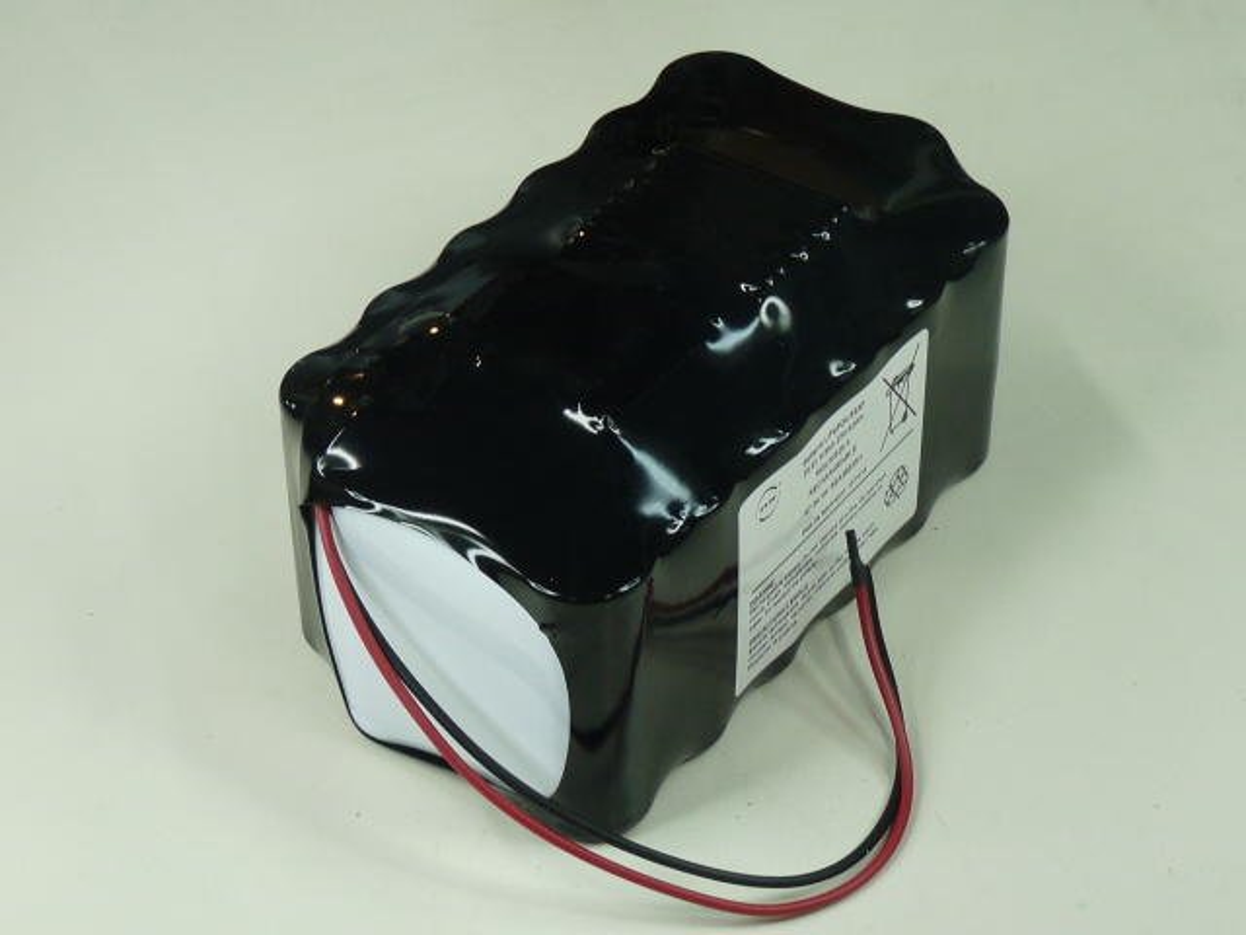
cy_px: 468
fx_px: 3132
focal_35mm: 87
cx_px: 623
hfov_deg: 22.5
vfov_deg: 17.0
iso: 100
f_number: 3.2
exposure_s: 1/40
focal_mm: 8.7
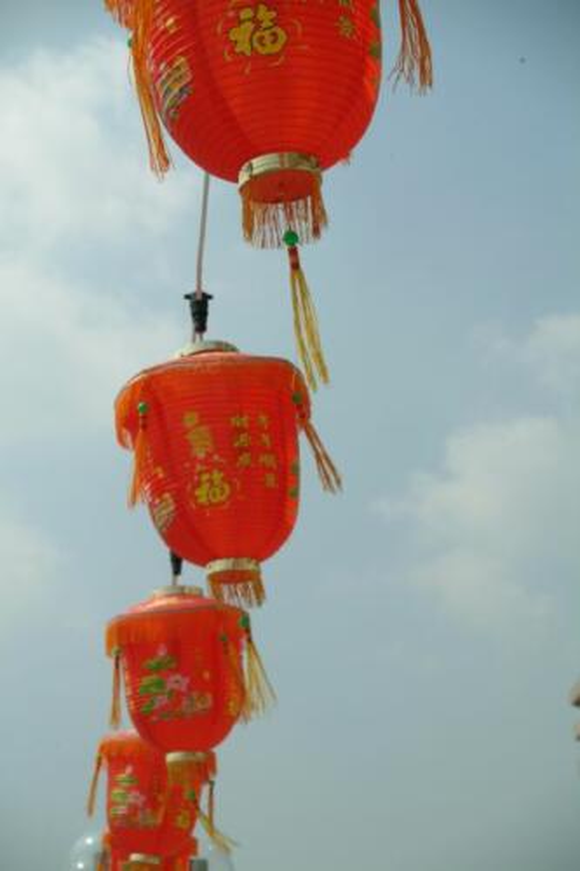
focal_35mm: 75
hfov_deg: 18.2
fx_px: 1814
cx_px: 290
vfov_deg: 27.0
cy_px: 436
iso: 100
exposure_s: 1/350
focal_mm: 50
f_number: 9.5
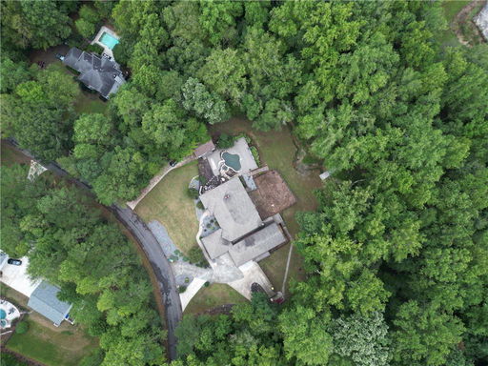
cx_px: 244
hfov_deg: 71.6
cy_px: 183
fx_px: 338
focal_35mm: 24
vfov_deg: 56.8
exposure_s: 1/30
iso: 100
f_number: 1.7
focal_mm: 6.72
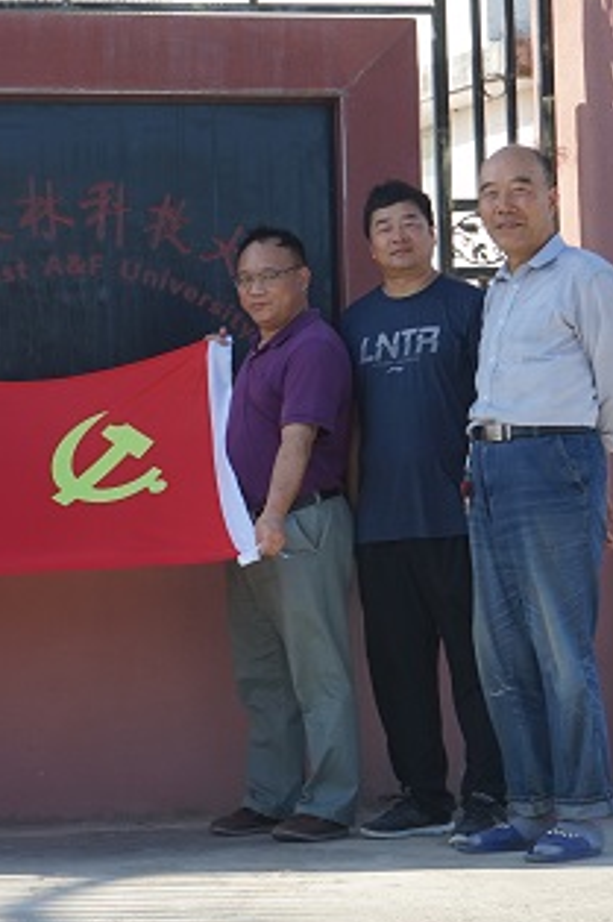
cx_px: 50
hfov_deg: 13.9
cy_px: 464
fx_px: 2480
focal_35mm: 97
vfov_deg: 21.0
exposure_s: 1/125
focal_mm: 41
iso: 100
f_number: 7.1
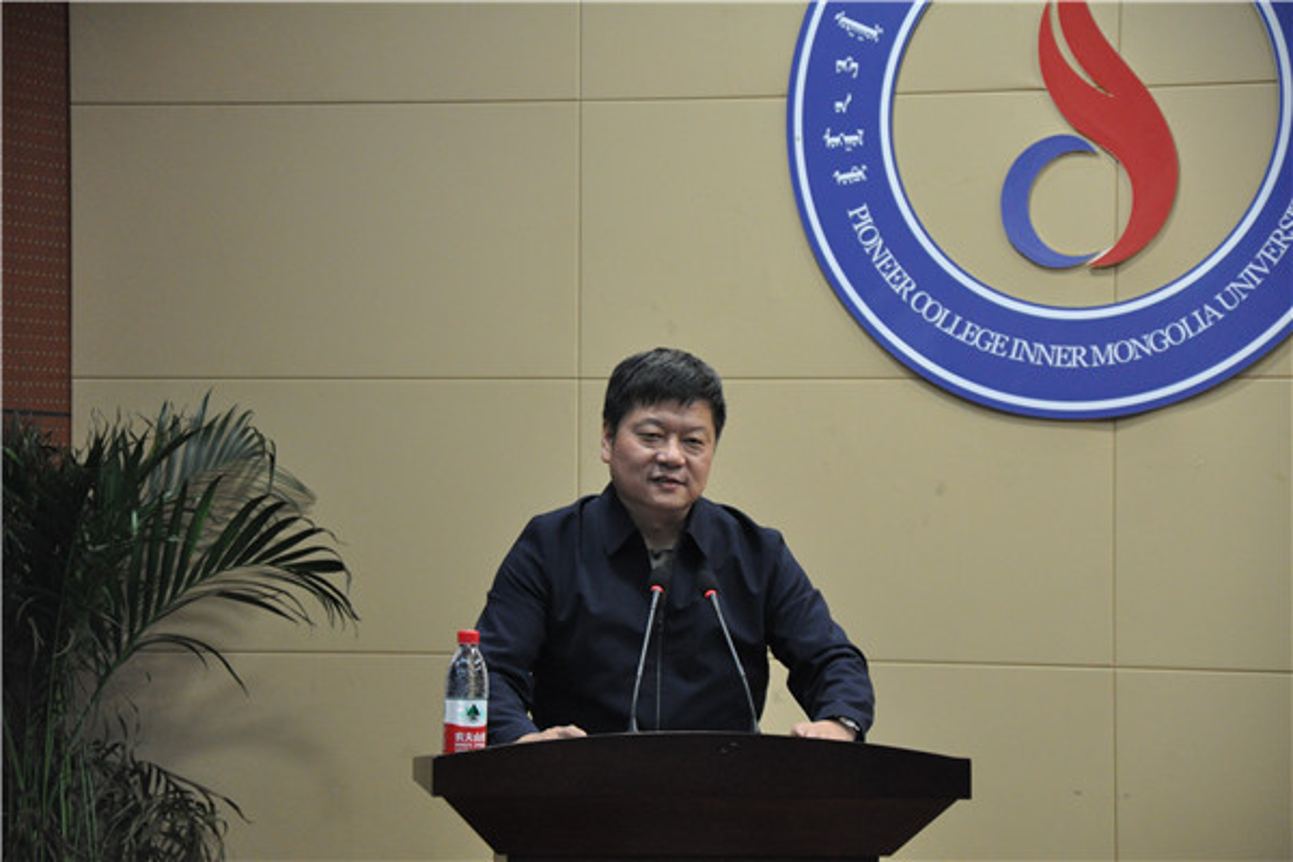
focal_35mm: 158
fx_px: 5656
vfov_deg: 8.7
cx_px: 646
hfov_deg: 13.0
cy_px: 431
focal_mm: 105
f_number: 5.6
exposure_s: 1/100
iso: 1600
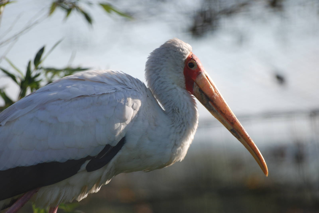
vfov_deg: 3.8
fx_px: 3194
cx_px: 160
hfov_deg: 5.7
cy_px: 106
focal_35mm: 360
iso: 200
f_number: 5.3
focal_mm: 240
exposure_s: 1/640
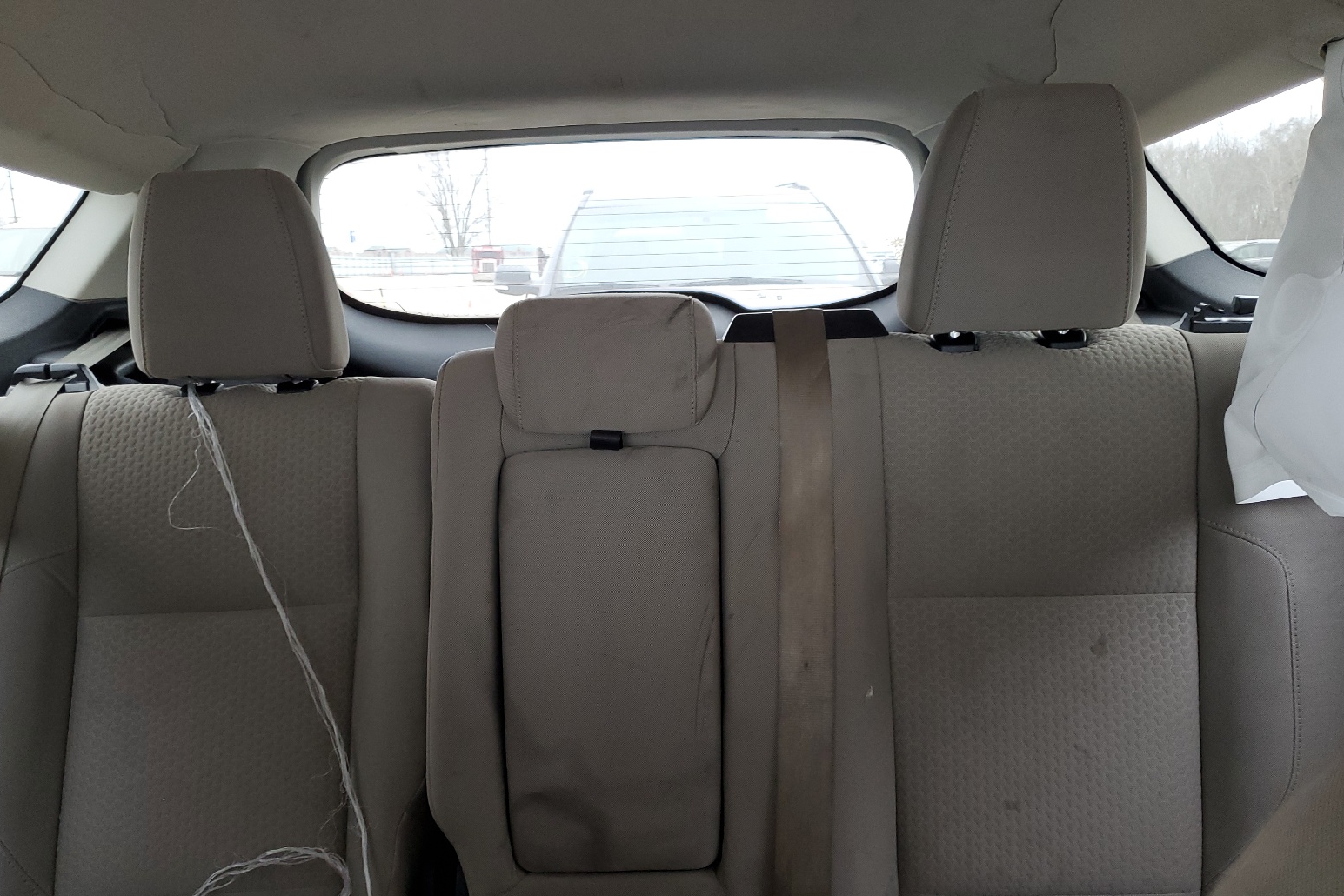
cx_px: 666
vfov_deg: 46.3
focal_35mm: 28
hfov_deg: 65.5
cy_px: 508
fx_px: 1045
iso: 84
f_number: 1.5
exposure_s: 1/60.2
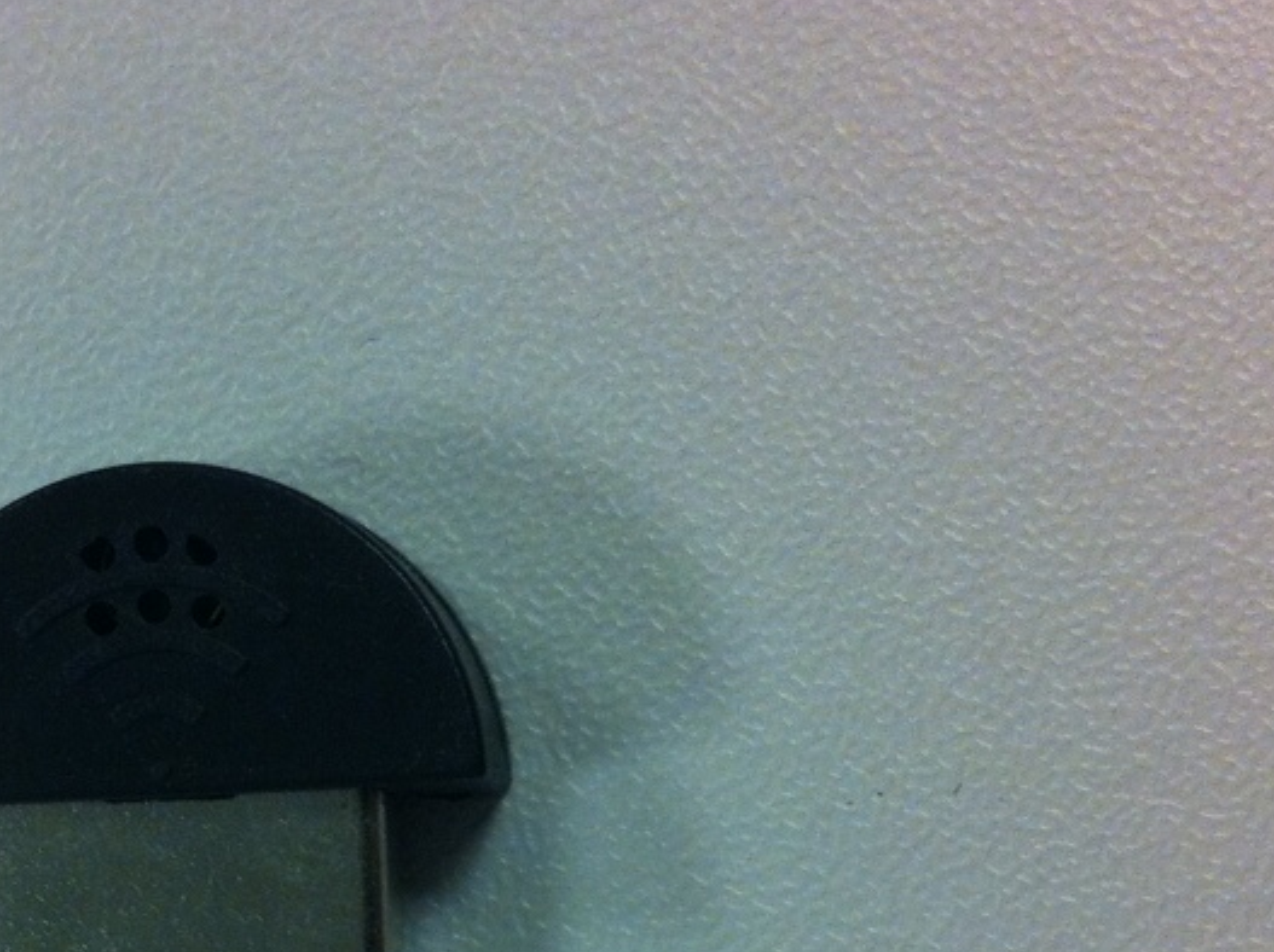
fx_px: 3162
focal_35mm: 86
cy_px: 913
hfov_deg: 22.5
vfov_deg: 16.8
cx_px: 261
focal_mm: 3.85
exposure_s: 1/50
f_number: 2.8
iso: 100
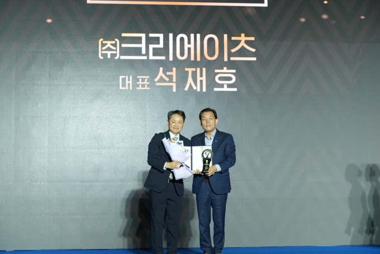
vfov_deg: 17.3
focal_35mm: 79
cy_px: 127
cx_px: 190
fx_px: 834
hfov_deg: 25.7
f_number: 5.6
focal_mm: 79
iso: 5000
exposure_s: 1/80
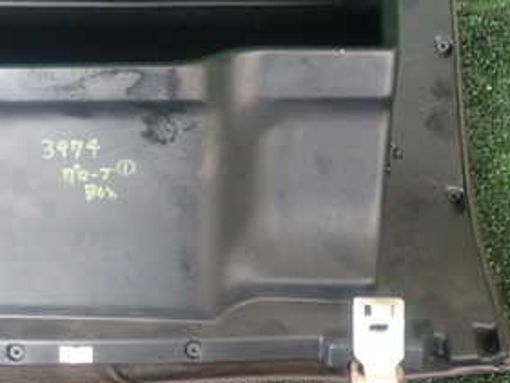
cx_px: 93
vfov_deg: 22.8
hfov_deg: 29.5
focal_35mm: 64
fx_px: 943
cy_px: 103
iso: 400
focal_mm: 5.4
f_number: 2.3
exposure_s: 1/30
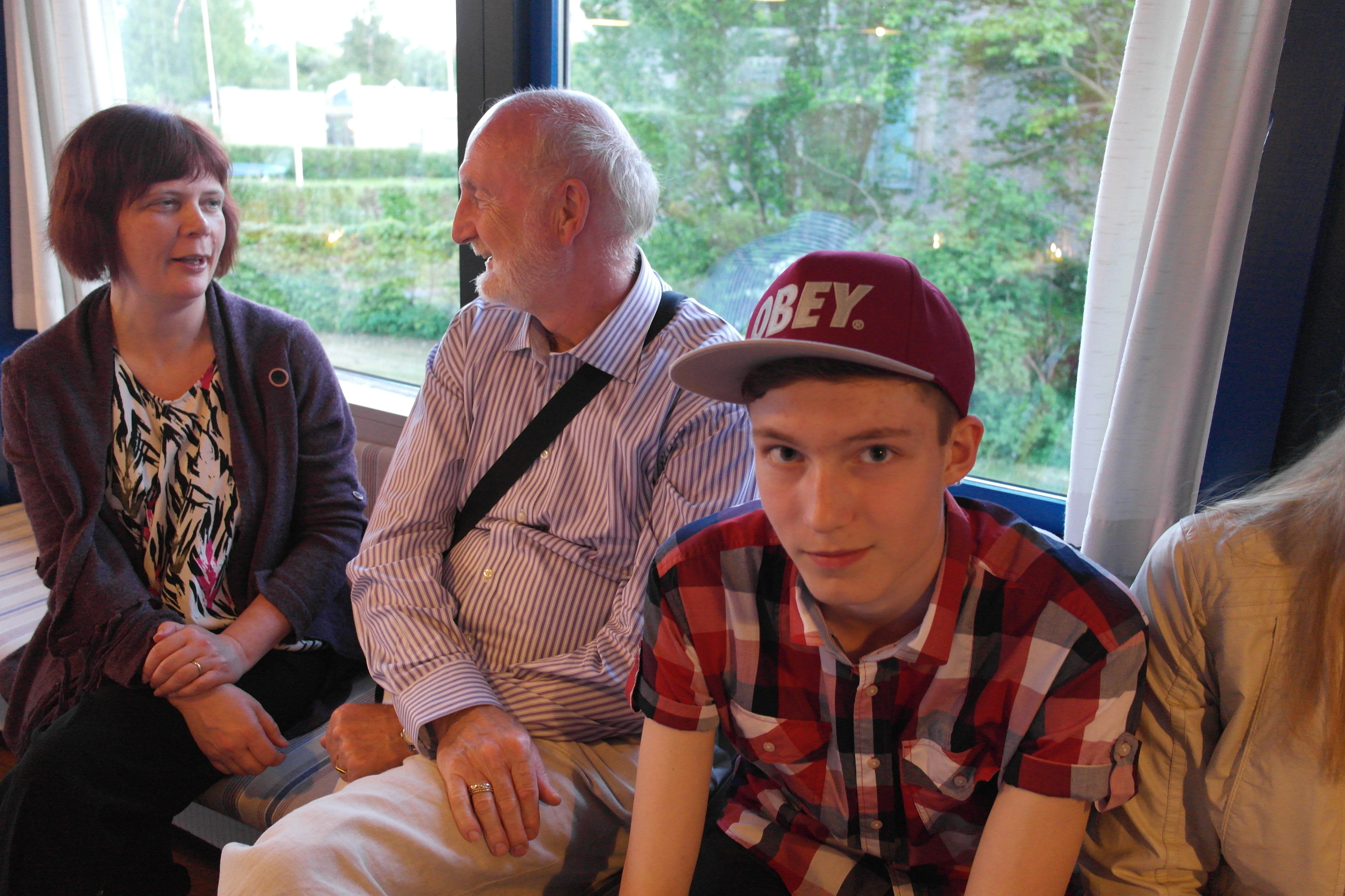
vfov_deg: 43.6
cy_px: 448
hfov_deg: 61.9
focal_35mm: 30
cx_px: 672
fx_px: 1121
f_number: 3.5
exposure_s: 1/20
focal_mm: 20
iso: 1600
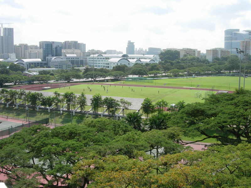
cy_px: 94
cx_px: 126
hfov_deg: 49.0
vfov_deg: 37.7
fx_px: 276
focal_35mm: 38
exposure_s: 1/443
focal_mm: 7.8
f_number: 4.8
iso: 64
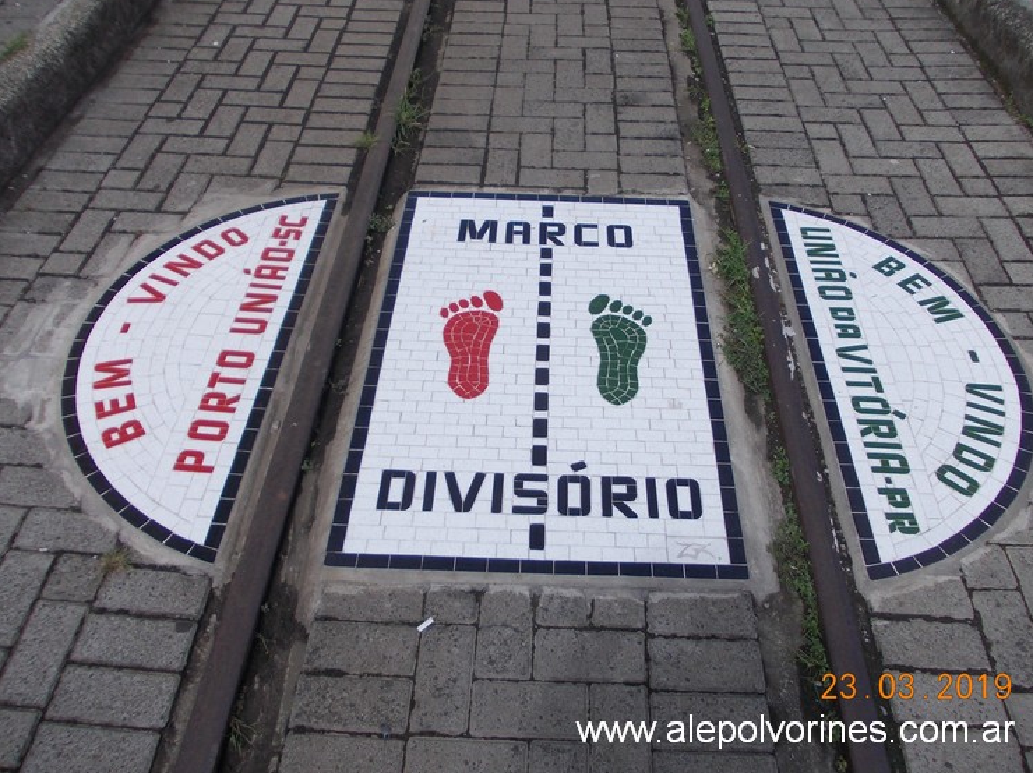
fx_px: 865
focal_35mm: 29
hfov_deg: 61.7
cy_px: 381
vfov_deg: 48.2
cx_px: 532
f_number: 5.4
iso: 80
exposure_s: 1/500
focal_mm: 4
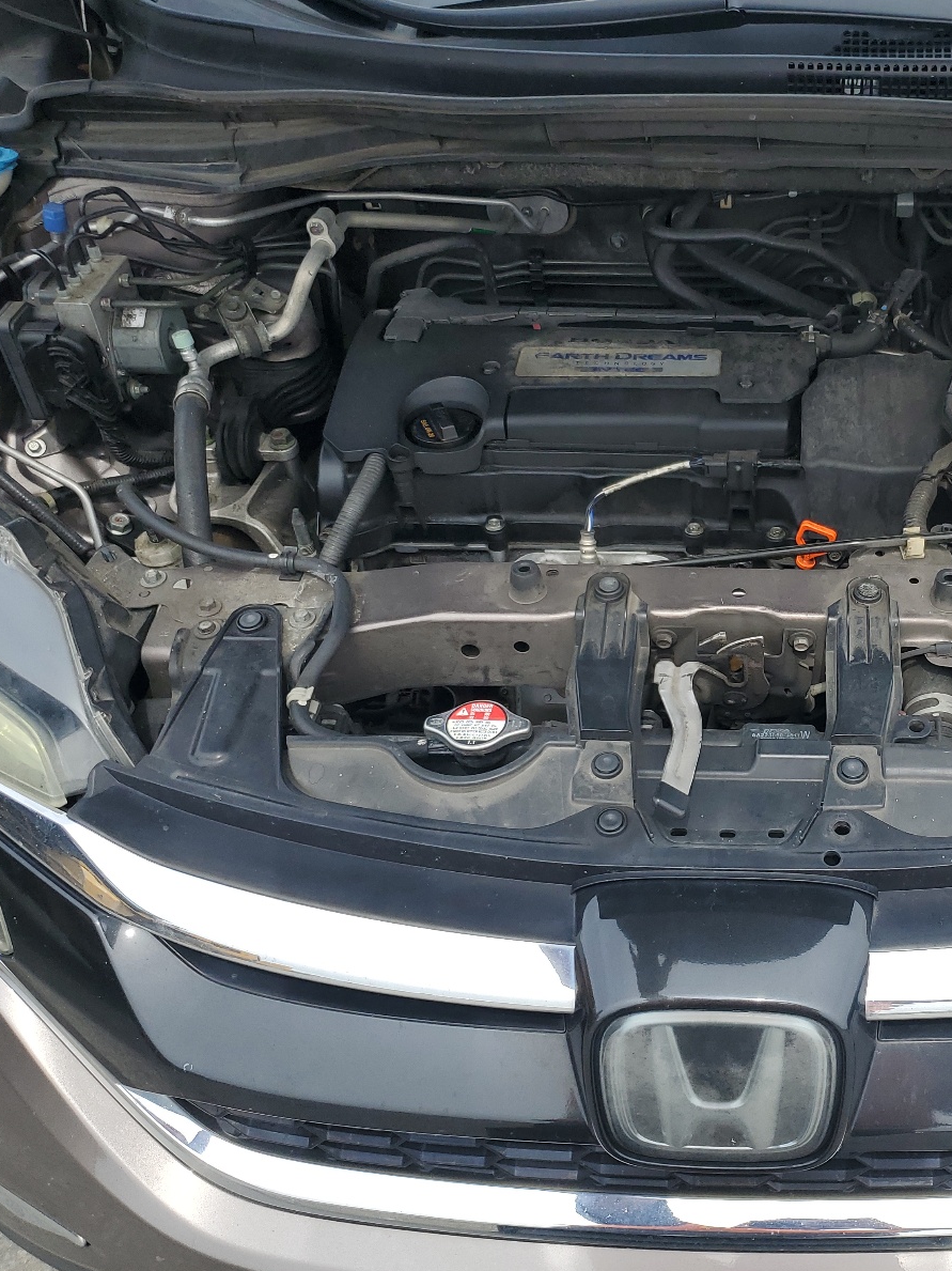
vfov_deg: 52.6
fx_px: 1284
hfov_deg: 39.0
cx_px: 774
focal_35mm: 35
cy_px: 640
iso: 50
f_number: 1.5
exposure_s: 1/1667
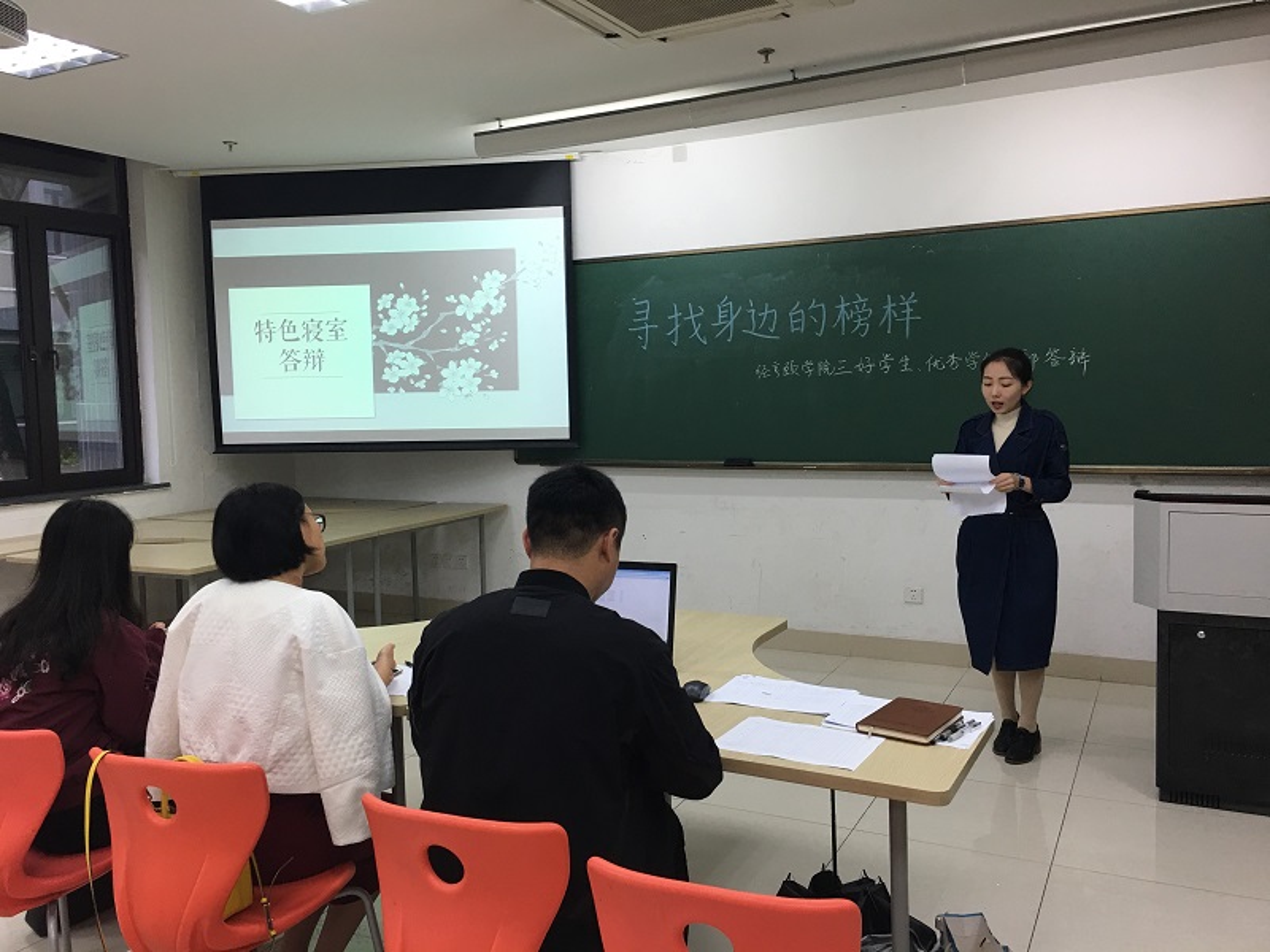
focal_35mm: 29
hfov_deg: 61.7
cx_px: 635
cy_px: 476
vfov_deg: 48.2
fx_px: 1064
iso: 40
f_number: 2.2
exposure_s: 1/33
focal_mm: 4.15
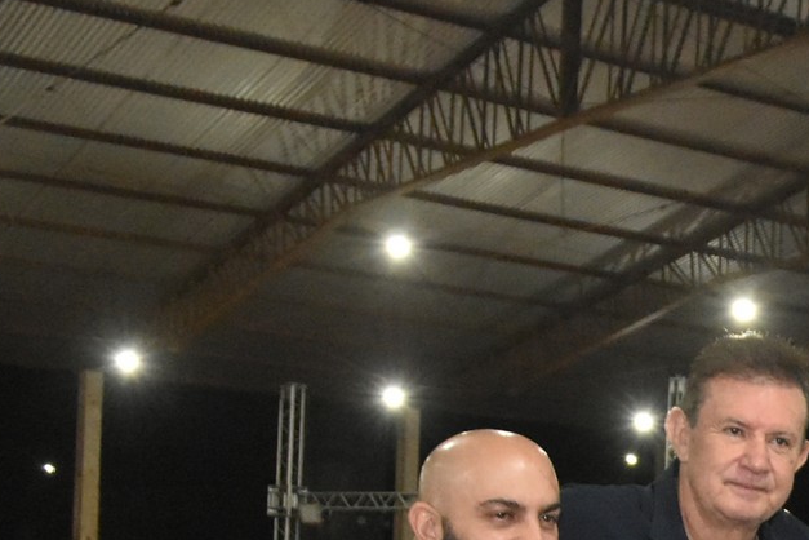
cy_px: 615
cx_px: 994
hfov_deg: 21.8
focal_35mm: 86
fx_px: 1932
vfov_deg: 15.4
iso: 5000
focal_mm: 20
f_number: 5
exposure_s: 1/80
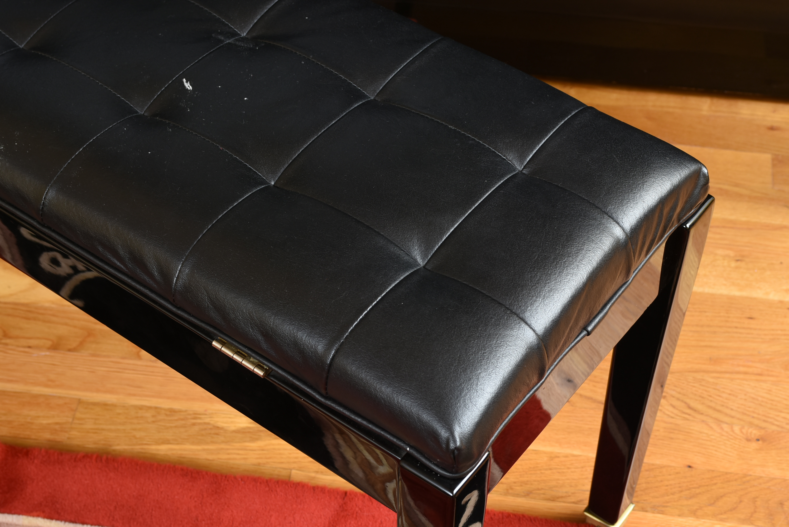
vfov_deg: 20.2
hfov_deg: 29.8
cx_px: 394
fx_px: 1480
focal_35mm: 68
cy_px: 264
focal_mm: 45
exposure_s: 1/100
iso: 320
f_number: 9
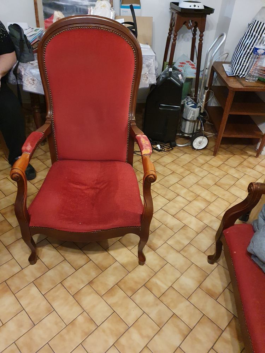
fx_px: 265
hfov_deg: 53.1
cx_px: 132
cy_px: 176
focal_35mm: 26
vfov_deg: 67.3
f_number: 1.5
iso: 640
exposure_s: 1/50
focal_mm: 4.32
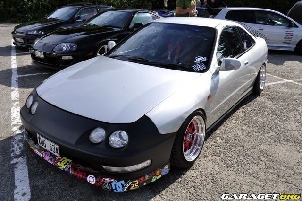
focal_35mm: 30
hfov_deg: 62.0
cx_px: 151
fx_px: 251
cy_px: 100
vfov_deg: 43.5
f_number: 6.3
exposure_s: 1/160
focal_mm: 20
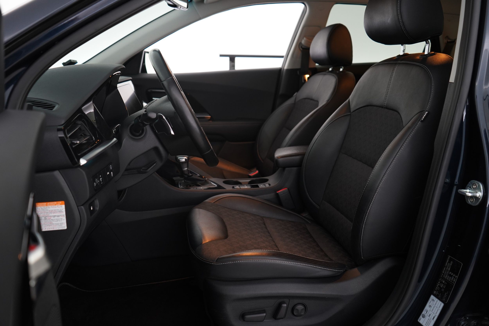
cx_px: 244
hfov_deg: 65.5
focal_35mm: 28
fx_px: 380
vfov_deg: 46.4
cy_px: 163
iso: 1000
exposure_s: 1/15
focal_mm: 28
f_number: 3.5
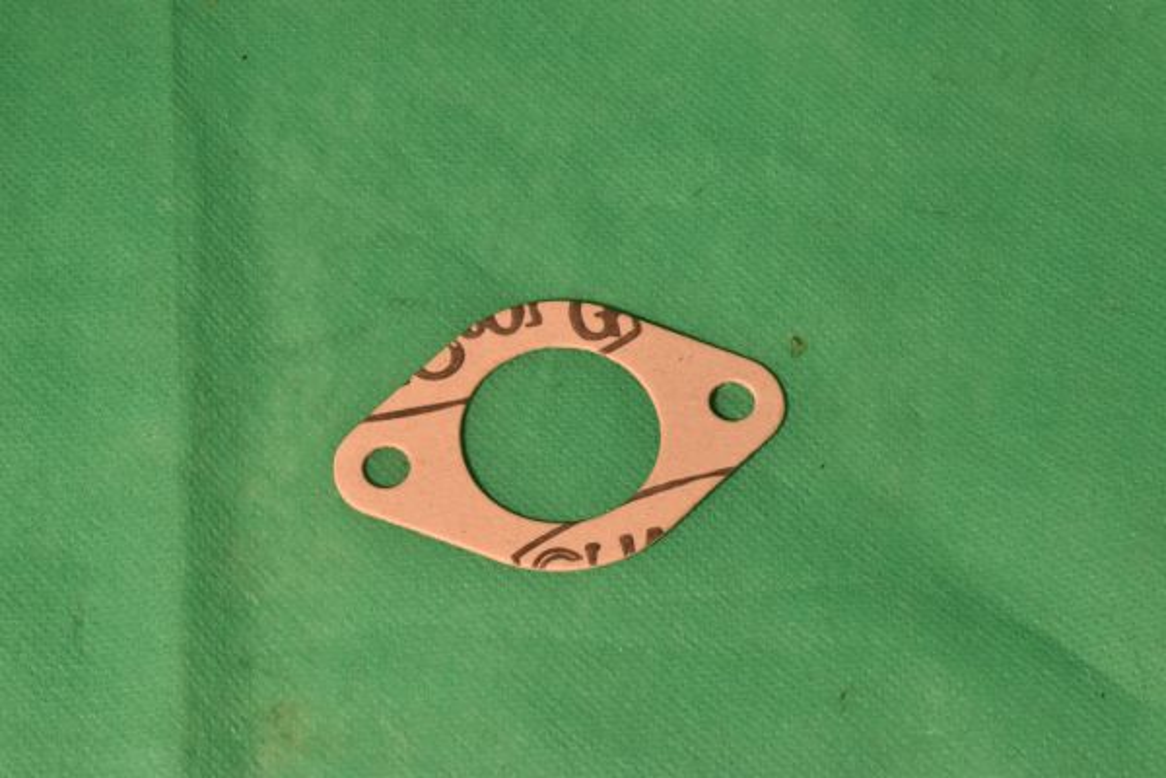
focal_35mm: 82
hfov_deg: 24.6
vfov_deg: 16.6
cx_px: 583
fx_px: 2672
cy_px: 389
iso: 2500
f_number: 20
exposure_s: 1/100
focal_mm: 55
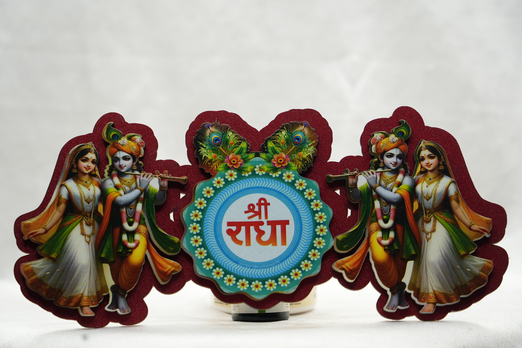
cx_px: 261
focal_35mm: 105
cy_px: 174
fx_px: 1522
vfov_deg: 13.0
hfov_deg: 19.5
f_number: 5.6
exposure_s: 1/60
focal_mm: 105
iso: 320
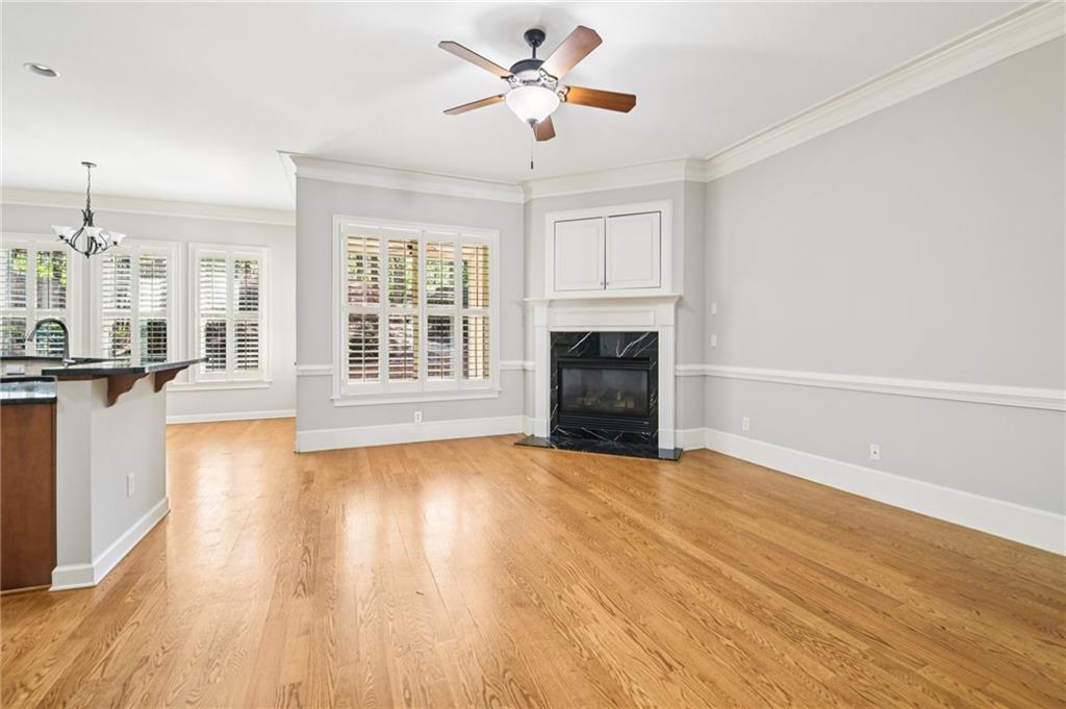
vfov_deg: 77.2
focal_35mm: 15
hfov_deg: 100.4
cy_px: 354
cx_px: 533
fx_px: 444
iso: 400
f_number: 8
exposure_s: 1/8
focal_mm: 15
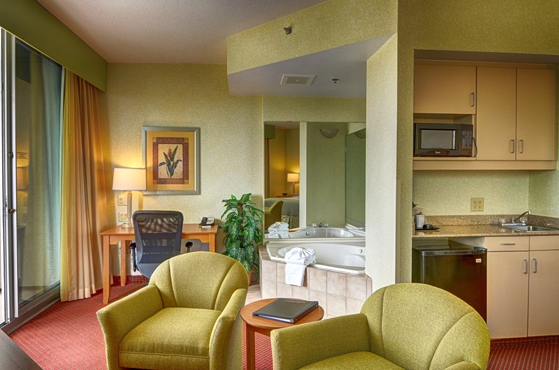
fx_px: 372
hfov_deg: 73.8
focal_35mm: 24
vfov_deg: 52.9
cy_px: 185
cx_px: 280
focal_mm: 16
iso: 400
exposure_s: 1/8
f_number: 9
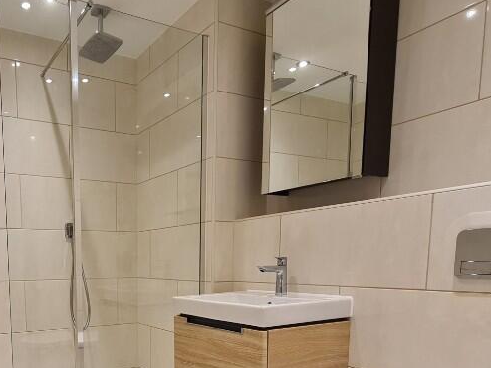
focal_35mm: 27
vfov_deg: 47.4
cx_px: 116
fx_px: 383
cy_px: 314
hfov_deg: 61.2
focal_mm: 2.2
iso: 125
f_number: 2.2
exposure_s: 1/50
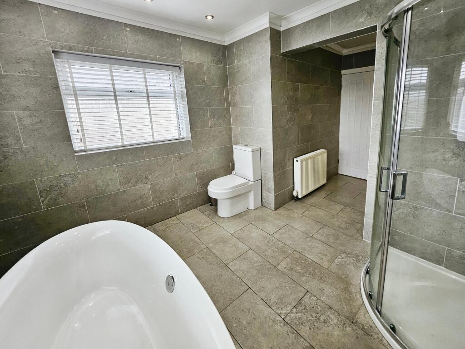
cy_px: 174
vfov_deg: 90.0
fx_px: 175
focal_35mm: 13
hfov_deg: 106.2
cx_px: 232
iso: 64
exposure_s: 1/50
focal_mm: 1.7
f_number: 2.2
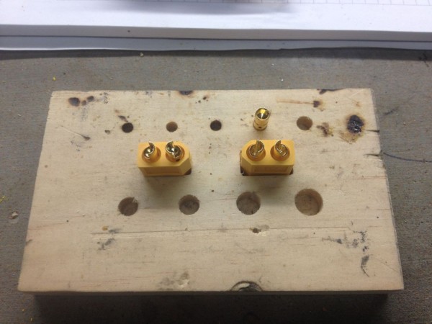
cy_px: 162
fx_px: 437
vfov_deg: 40.7
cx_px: 216
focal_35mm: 35
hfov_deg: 52.6
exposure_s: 1/40
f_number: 2.4
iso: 64
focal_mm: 4.28
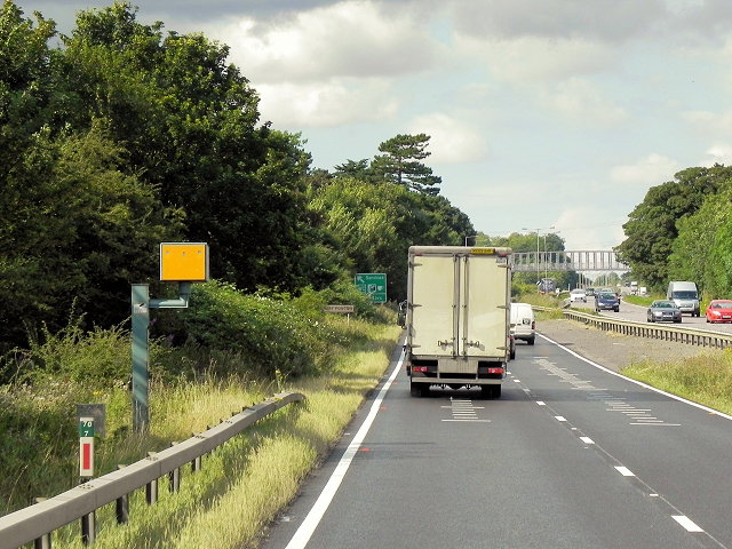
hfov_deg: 15.3
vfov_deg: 11.5
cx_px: 366
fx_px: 2728
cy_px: 274
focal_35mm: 129
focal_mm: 23
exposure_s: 1/536
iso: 200
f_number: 5.6
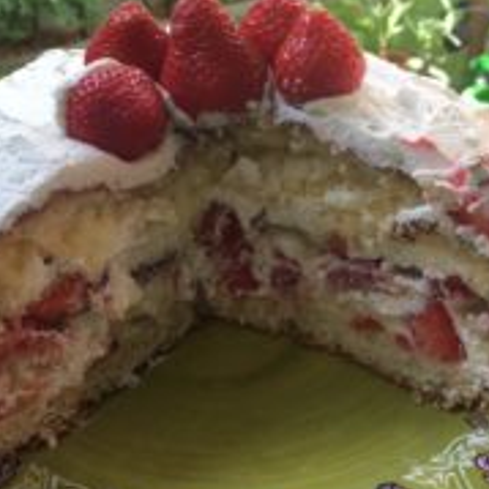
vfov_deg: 32.2
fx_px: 847
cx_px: 182
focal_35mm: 53
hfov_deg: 32.0
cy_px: 238
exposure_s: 1/100
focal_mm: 4.15
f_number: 2.2
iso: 25
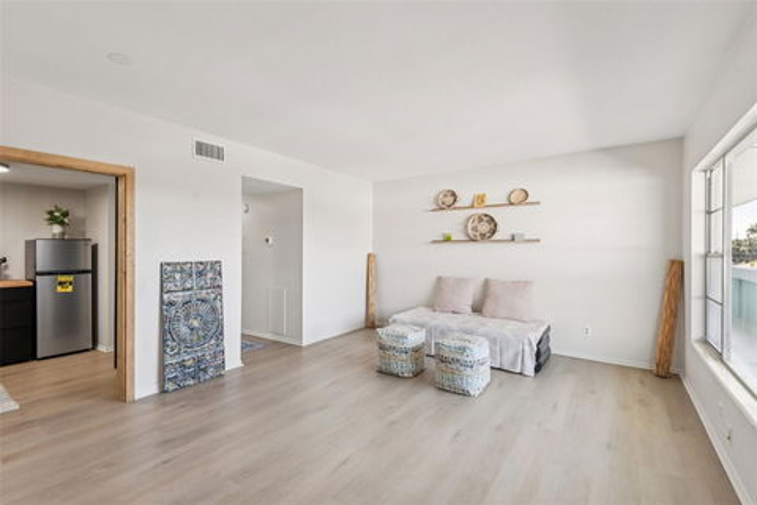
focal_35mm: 16
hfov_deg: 96.7
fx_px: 336
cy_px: 252
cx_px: 378
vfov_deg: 73.7
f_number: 8
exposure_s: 1/30
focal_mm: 16
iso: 400
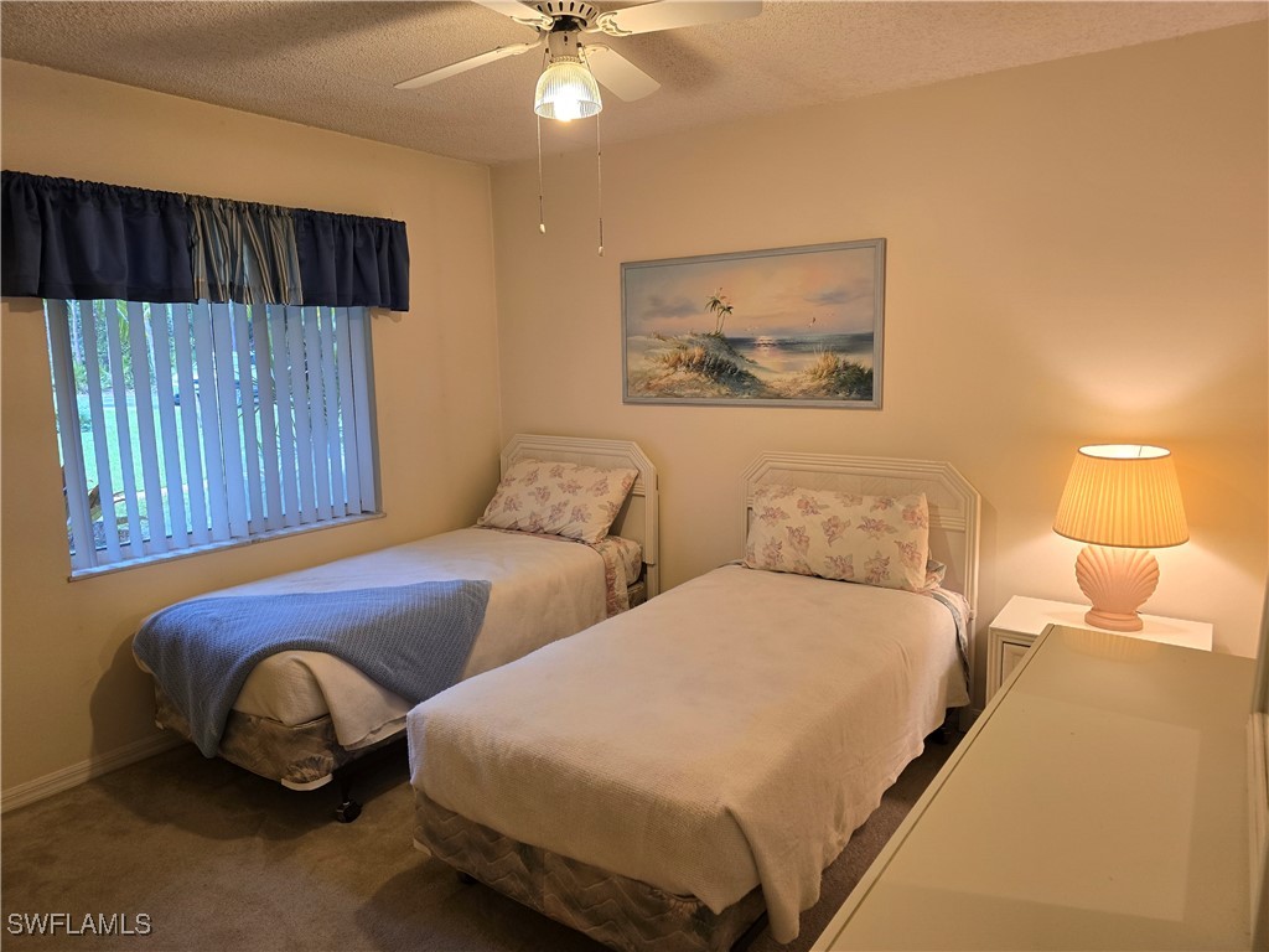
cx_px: 634
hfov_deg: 73.9
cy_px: 476
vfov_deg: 58.9
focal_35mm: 23
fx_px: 843
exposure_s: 1/120
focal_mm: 6.3
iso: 160
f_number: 1.7
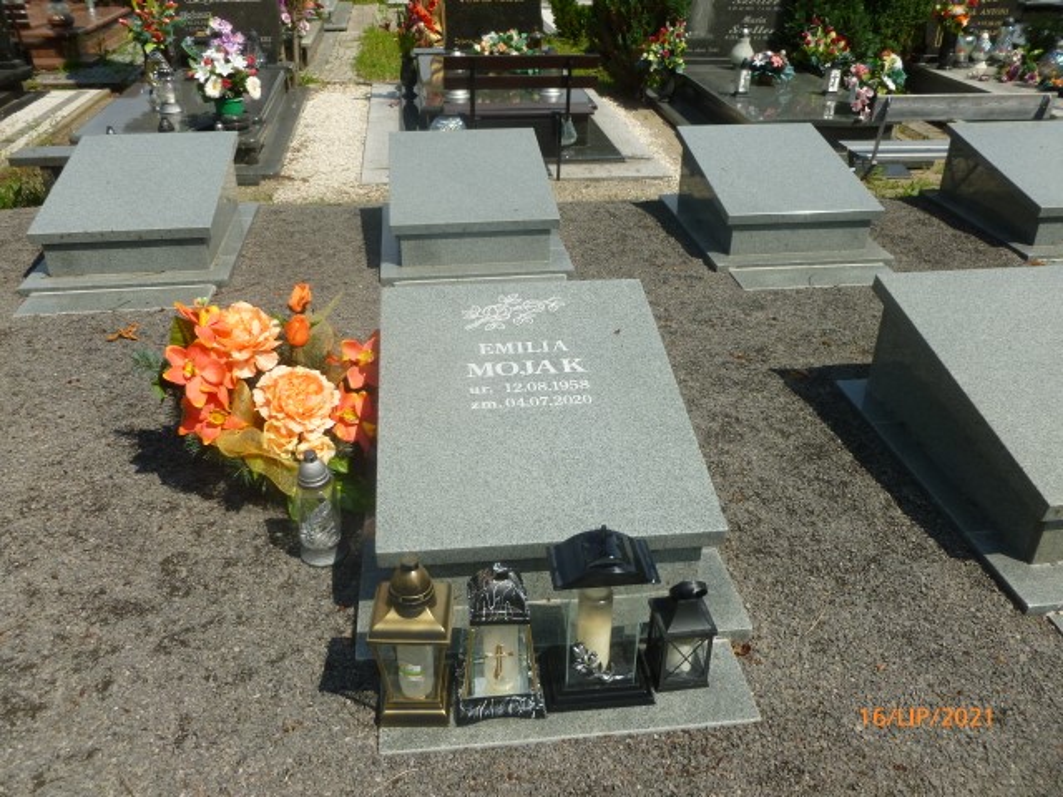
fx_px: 860
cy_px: 398
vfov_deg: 49.7
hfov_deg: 63.4
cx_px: 532
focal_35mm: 28
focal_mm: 5
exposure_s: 1/1300
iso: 100
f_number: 3.3
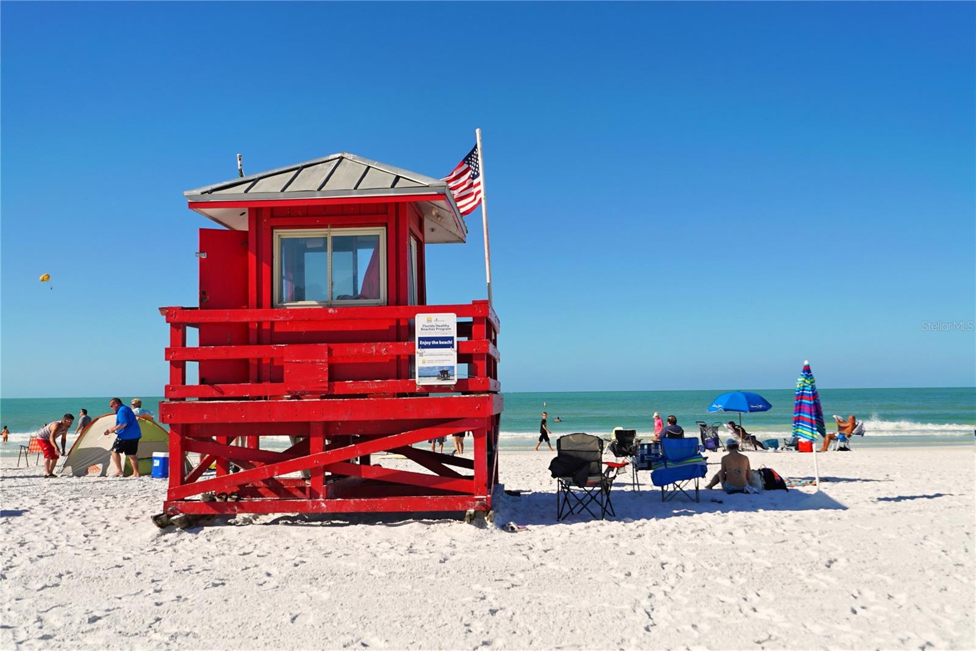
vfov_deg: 37.9
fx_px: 949
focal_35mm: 35
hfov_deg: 54.4
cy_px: 326
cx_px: 488
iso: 100
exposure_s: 1/500
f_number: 8
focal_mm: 35
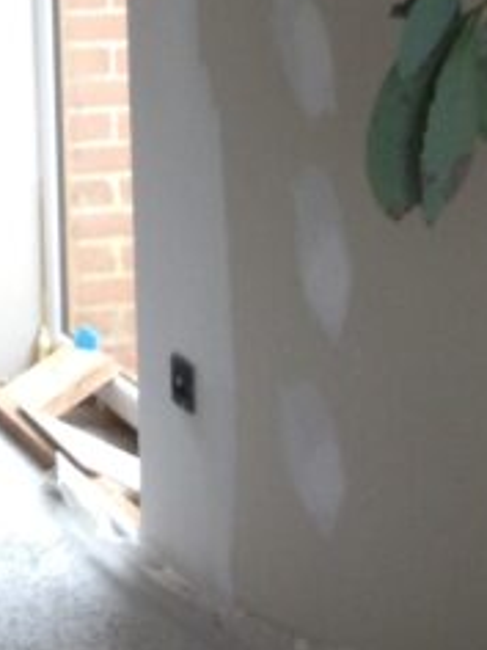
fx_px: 2851
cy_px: -749
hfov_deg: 9.2
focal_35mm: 152
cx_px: -498
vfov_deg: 11.4
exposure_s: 1/20
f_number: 2.4
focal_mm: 4.28
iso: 64
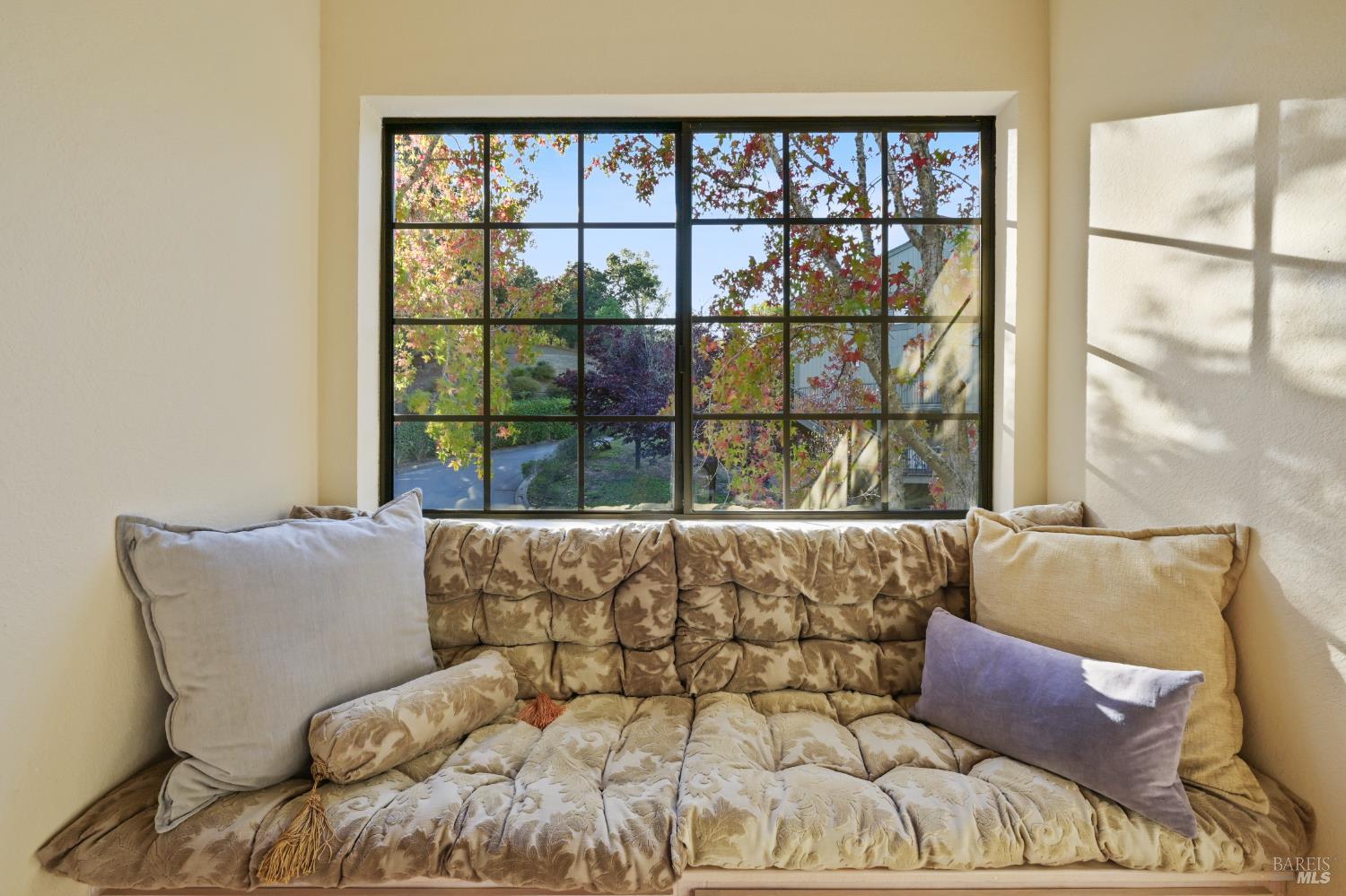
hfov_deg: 104.3
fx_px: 523
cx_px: 673
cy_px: 448
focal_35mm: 14
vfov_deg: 81.2
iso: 200
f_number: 8
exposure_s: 1/25
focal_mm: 14
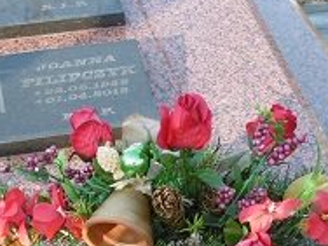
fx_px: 966
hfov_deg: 19.2
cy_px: 359
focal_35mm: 102
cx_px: 218
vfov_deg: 13.7
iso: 100
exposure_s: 1/125
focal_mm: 4.3
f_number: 3.1
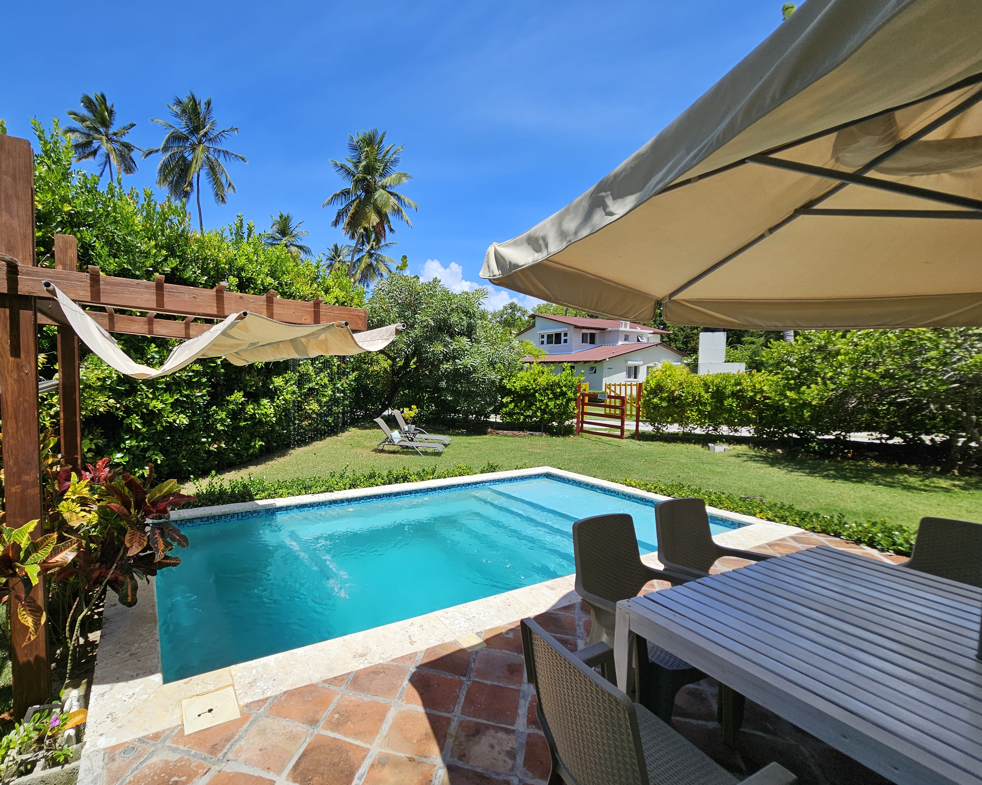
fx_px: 436
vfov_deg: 84.0
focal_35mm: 15
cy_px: 402
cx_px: 403
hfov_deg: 95.8
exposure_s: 1/2430
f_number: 2.2
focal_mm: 2.2
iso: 50
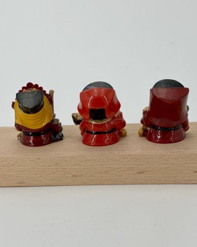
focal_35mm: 59
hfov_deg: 25.8
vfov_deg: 32.0
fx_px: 430
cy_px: 125
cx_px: 103
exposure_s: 1/943
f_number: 1.6
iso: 32
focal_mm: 5.96
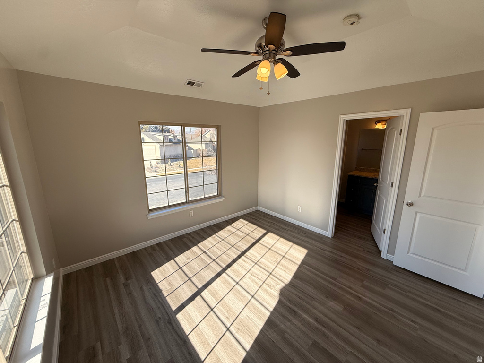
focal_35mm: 14
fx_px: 196
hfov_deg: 102.1
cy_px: 182
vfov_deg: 85.7
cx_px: 242
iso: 50
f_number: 2.2
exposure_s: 1/522
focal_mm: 2.22
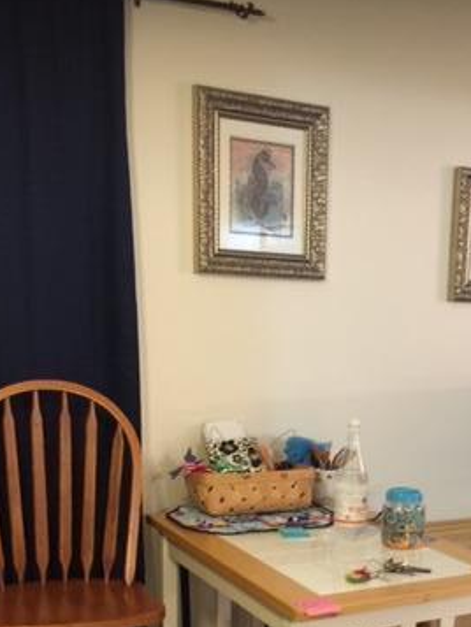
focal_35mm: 52
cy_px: 522
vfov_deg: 35.4
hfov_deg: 27.5
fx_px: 943
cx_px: 374
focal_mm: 4.15
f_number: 2.2
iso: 80
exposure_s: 1/4
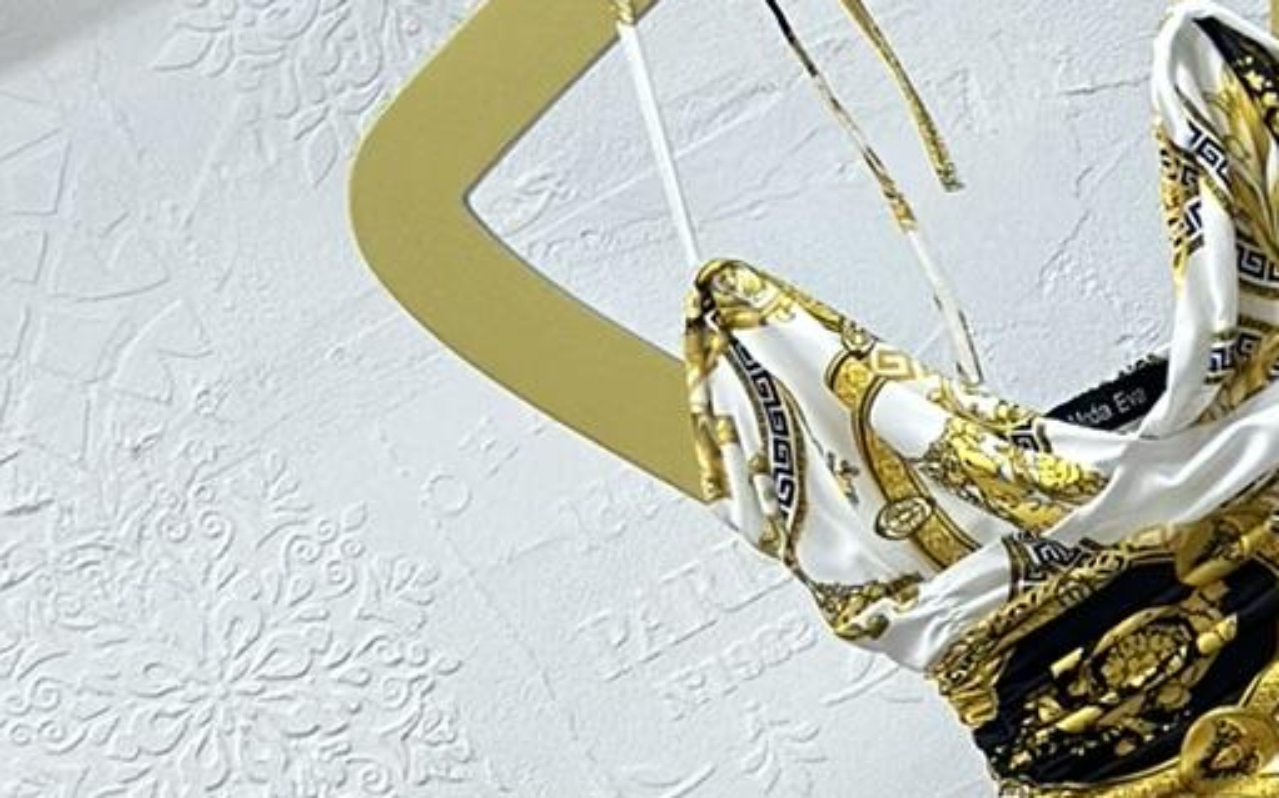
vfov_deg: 6.4
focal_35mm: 204
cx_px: 1720
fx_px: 7108
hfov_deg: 10.1
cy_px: 981
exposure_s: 1/100
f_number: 1.78
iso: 80
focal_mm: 6.86
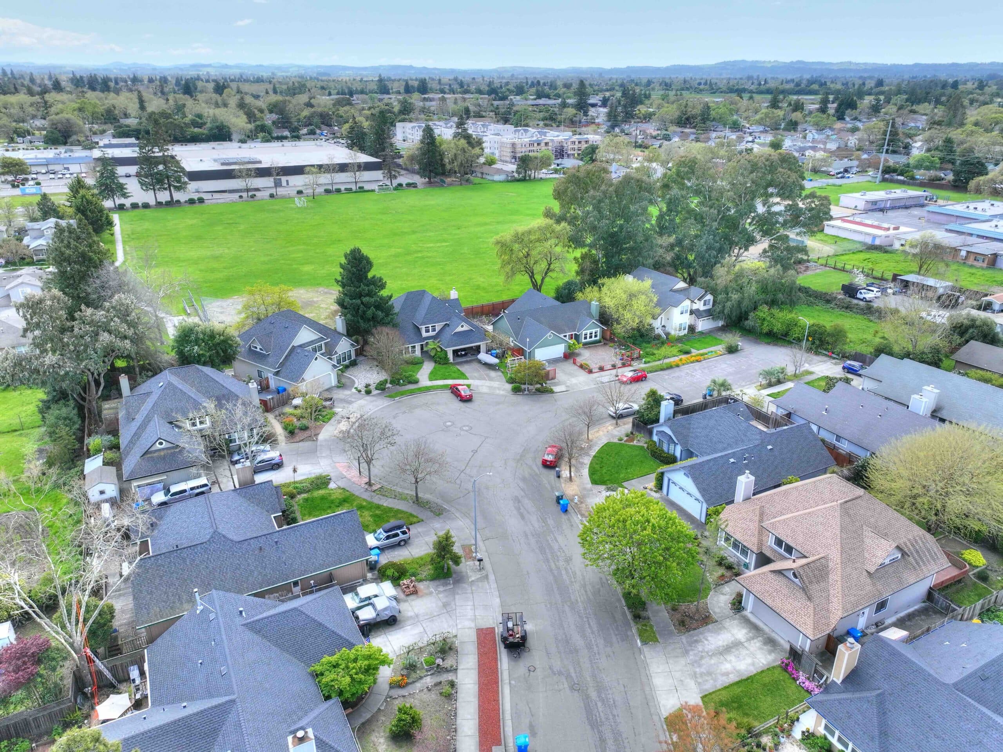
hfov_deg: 71.6
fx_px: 695
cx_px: 502
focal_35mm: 24
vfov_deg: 56.8
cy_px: 376
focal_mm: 12.3
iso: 330
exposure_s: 1/2000
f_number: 2.8
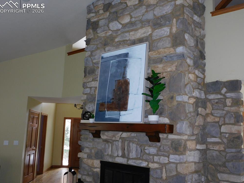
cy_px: 93
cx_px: 121
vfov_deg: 41.8
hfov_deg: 54.0
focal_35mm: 34
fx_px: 240
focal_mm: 5.9
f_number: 3.6
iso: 200
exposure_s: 1/30
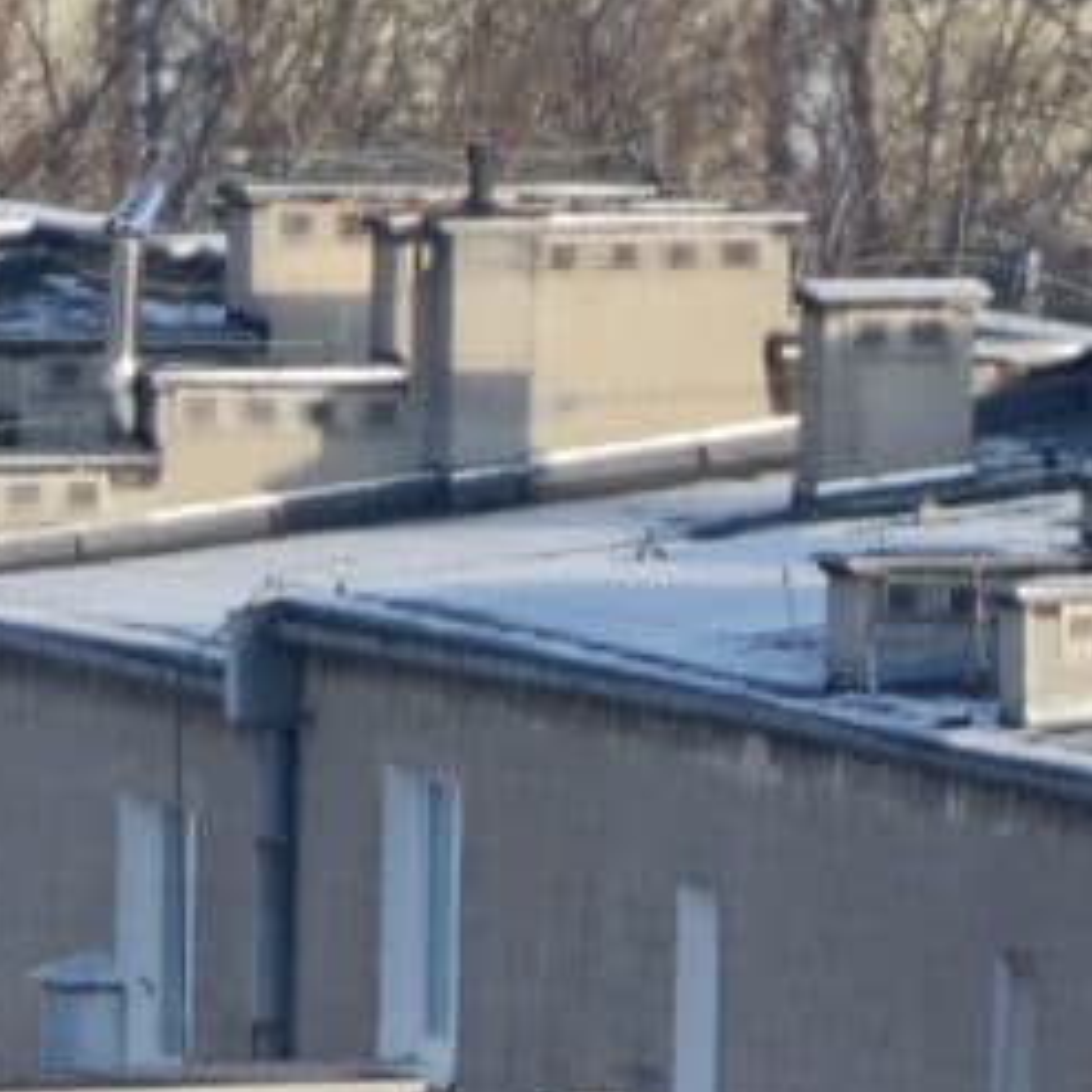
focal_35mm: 1835
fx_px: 65492
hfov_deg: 1.0
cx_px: -809
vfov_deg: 1.0
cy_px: 2443
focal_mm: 260
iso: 200
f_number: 5.6
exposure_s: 1/500
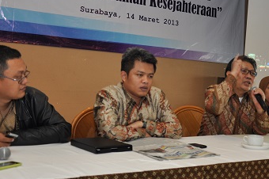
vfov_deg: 25.7
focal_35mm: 52
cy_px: 54
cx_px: 161
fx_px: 388
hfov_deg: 38.1
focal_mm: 22
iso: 400
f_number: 3.8
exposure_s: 1/30
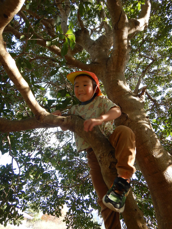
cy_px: 114
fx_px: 159
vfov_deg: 71.6
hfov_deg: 56.8
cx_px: 86
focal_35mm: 24
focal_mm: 4.3
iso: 125
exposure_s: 1/160
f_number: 2.8
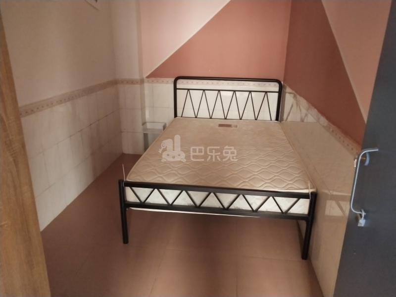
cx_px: 198
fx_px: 343
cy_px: 148
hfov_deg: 60.0
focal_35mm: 30
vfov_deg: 46.8
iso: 549
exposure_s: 1/33.3
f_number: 1.8
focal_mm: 3.95
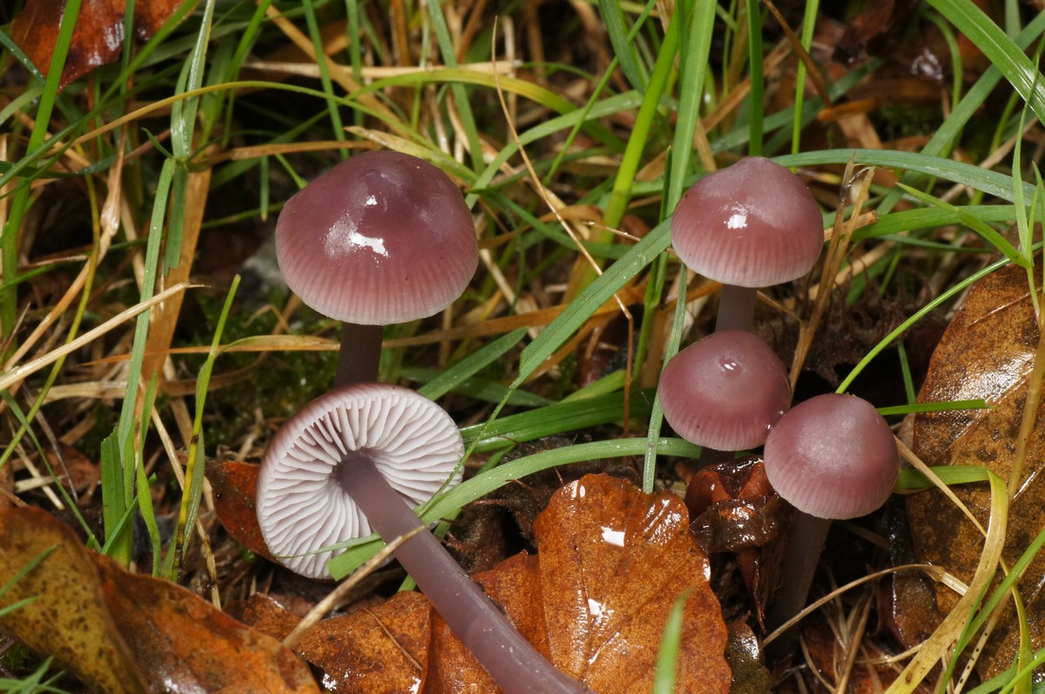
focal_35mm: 135
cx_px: 522
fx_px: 3914
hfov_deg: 15.2
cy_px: 347
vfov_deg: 10.1
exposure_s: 1/160
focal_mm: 90
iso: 1600
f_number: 16
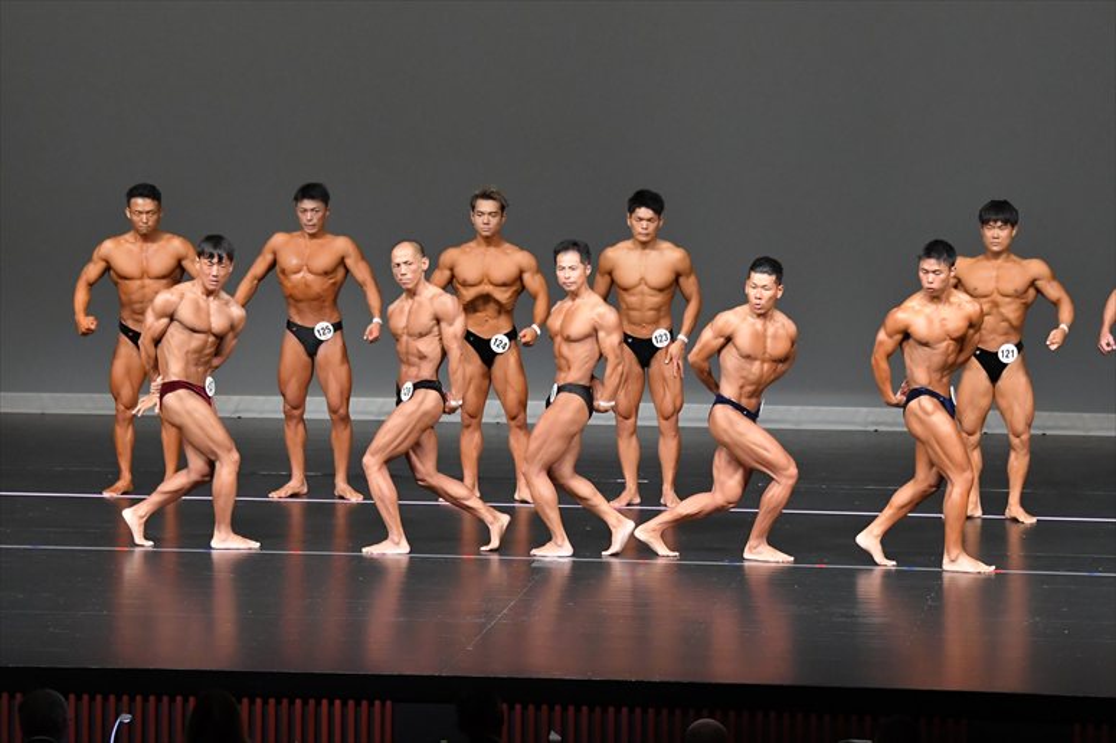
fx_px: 5670
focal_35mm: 183
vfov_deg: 7.5
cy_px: 372
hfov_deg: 11.2
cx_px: 558
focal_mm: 122
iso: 5000
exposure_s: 1/400
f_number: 5.6
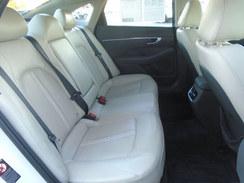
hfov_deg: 67.3
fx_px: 183
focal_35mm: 26
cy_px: 92
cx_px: 122
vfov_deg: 53.1
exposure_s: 1/30
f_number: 3.2
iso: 160
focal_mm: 4.6
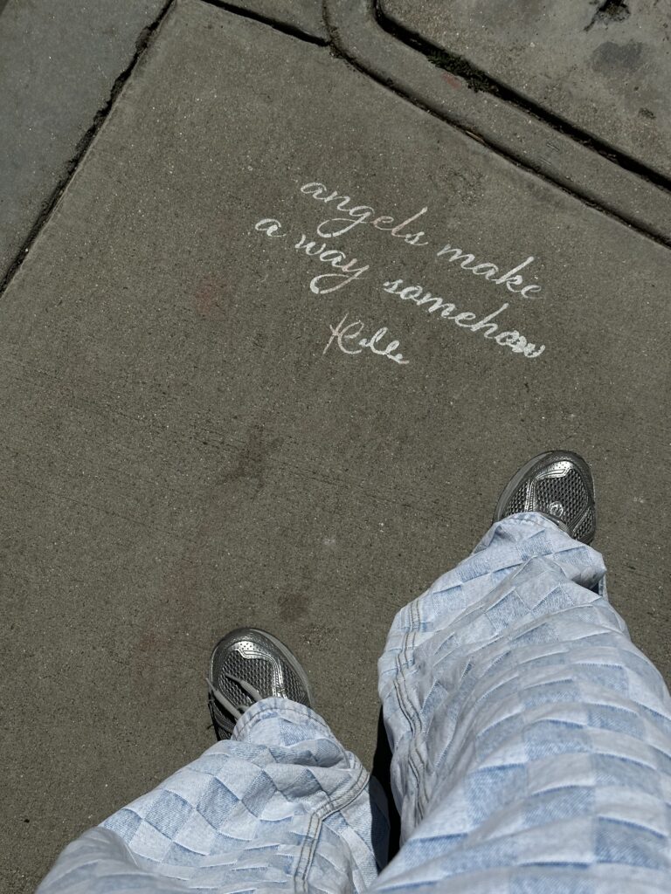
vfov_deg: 39.7
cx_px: 336
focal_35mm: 48
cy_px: 447
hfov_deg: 30.3
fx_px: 1241
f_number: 1.78
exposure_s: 1/18868
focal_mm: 6.86
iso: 50
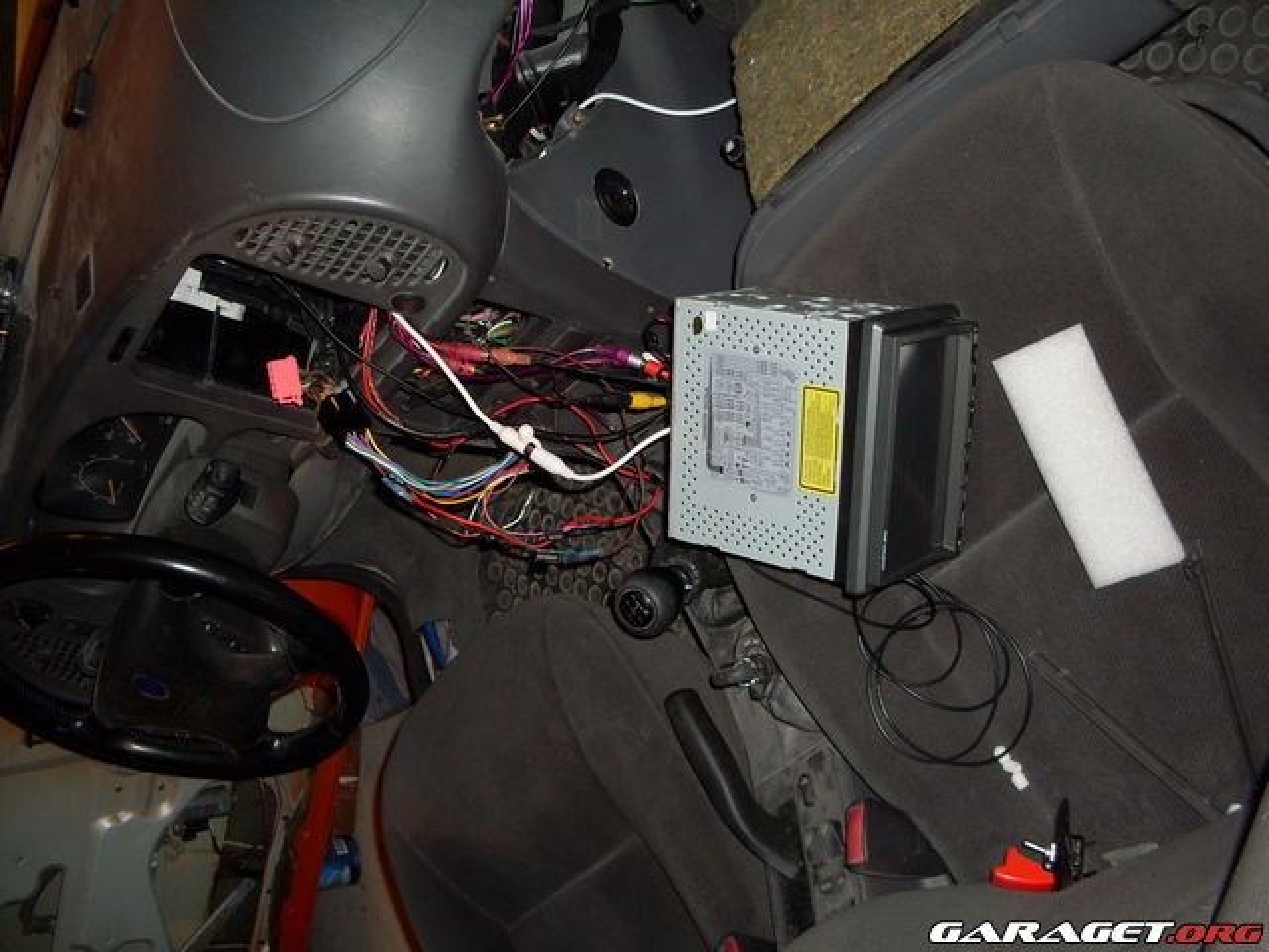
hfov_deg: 49.0
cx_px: 634
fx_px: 1393
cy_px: 476
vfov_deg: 37.7
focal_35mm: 38
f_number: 2.8
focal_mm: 6.3
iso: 100
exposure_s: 1/45
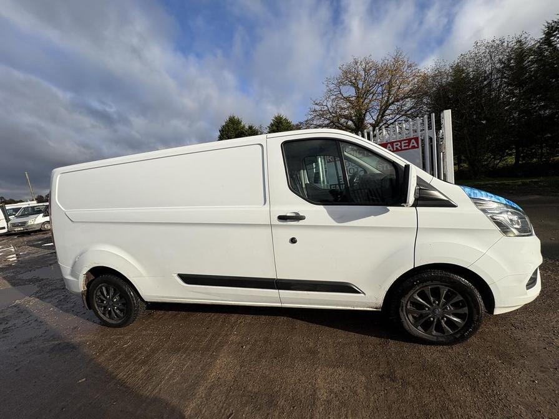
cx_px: 280
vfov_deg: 85.7
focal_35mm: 14
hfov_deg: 102.1
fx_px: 226
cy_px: 210
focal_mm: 2.22
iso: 50
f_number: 2.2
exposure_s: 1/3390
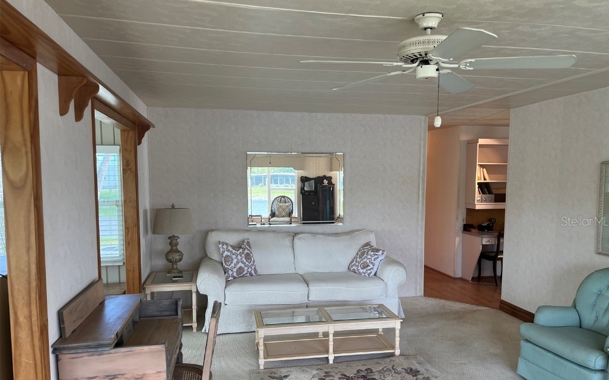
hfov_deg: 66.5
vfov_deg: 44.4
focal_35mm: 28
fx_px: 465
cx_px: 309
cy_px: 221
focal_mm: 5.1
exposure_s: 1/120
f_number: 1.6
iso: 64
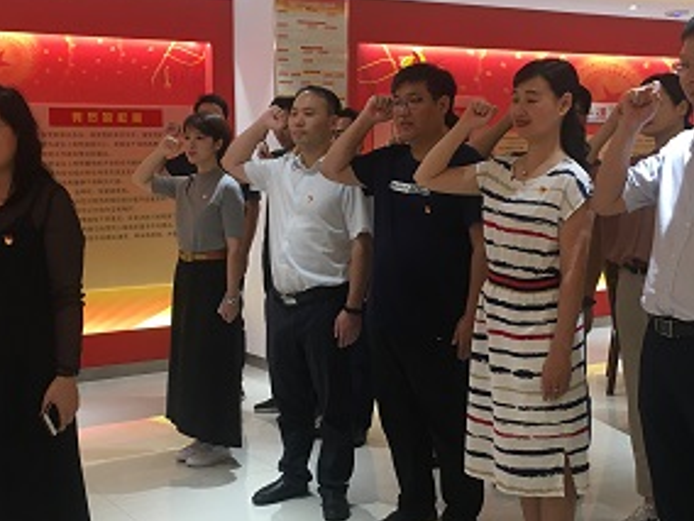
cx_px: 308
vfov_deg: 28.5
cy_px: 285
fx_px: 1022
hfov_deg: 37.4
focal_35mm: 51
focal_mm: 4.15
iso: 100
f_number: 2.2
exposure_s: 1/33
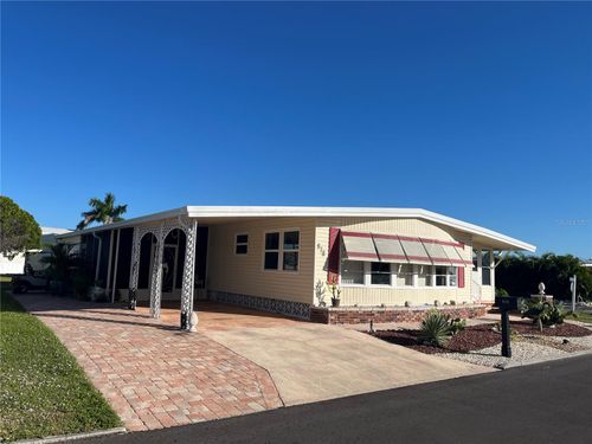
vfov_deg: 53.1
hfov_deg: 67.3
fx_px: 445
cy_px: 222
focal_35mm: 26
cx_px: 296
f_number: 1.6
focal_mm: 5.1
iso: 50
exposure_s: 1/5319
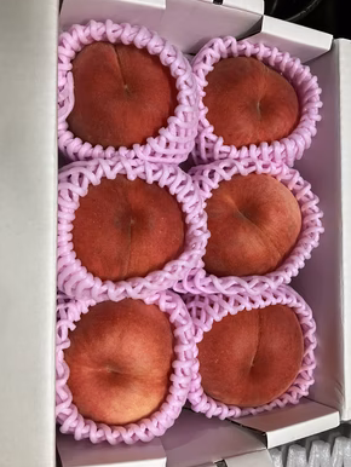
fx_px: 392
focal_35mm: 29
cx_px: 177
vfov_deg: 61.6
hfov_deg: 48.3
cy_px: 227
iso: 80
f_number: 1.8
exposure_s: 1/50
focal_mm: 3.99
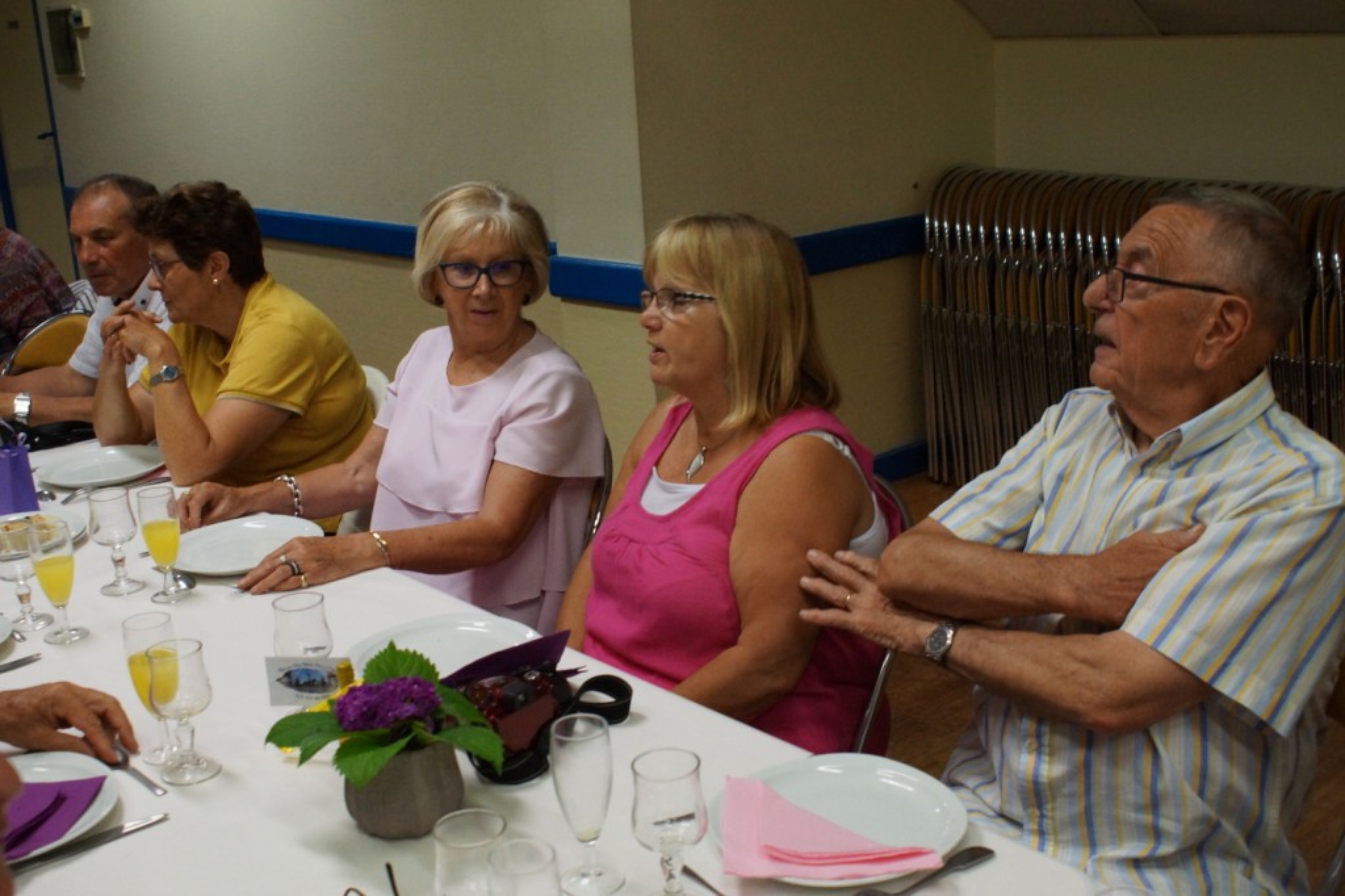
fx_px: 1569
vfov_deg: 31.9
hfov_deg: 46.4
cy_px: 448
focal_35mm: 42
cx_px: 672
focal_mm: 28
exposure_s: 1/160
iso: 1600
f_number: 4.5
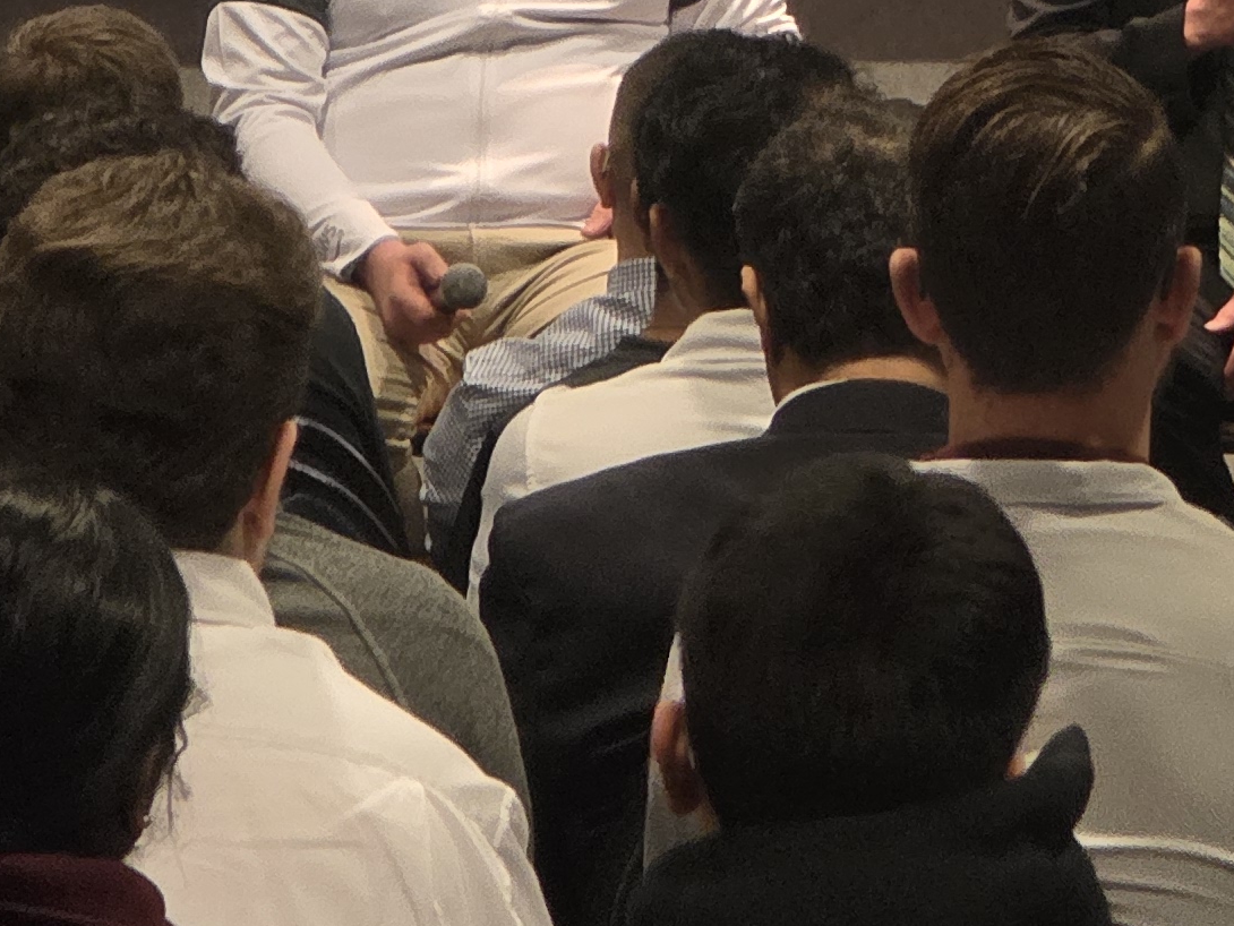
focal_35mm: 422
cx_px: 1275
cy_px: -623
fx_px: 15047
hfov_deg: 4.7
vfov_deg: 3.5
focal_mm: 18.6
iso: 800
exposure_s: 1/60
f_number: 3.4
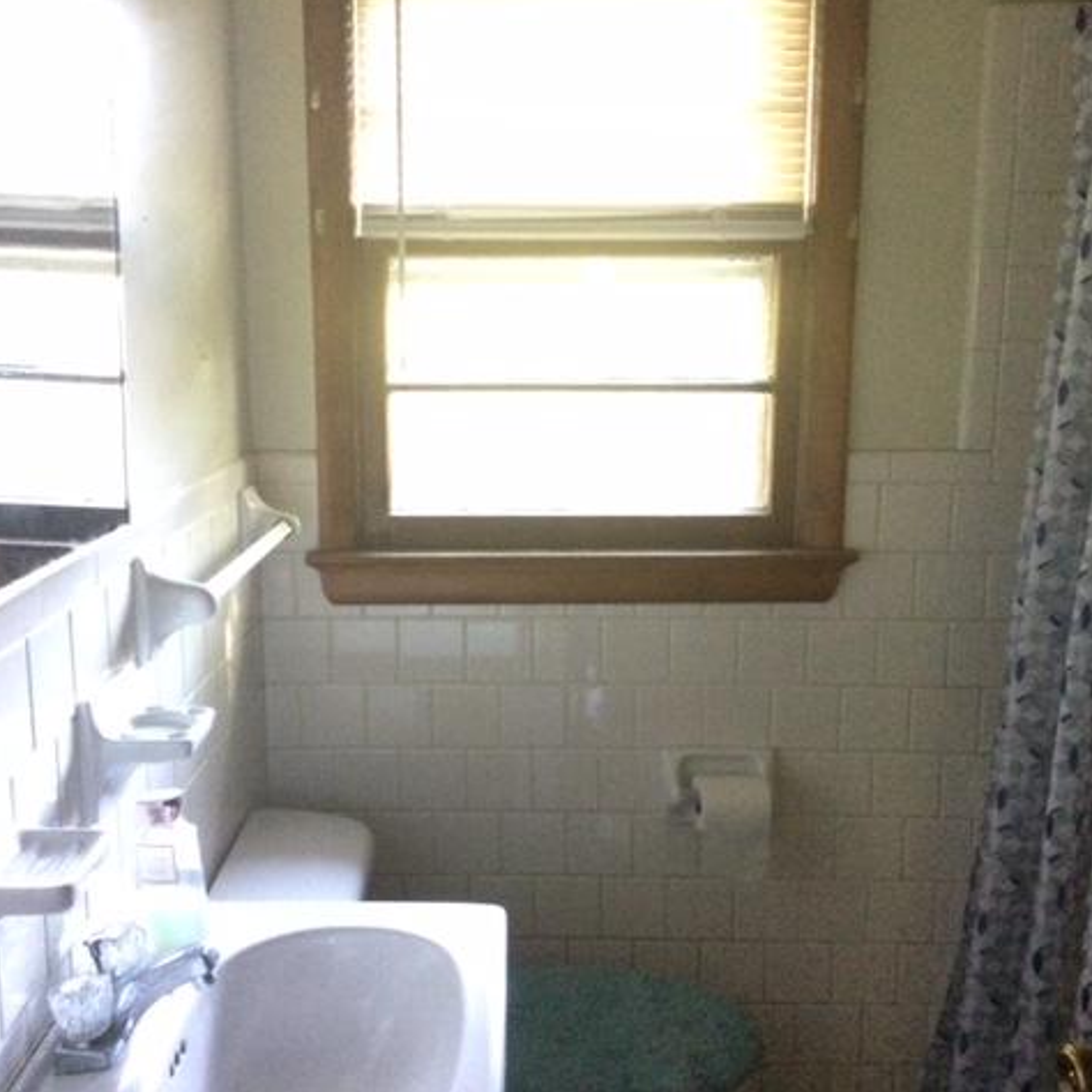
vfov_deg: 44.9
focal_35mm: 37
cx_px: 505
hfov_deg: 44.9
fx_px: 1321
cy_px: 541
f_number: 2.4
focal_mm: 3.3
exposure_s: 1/15
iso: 320
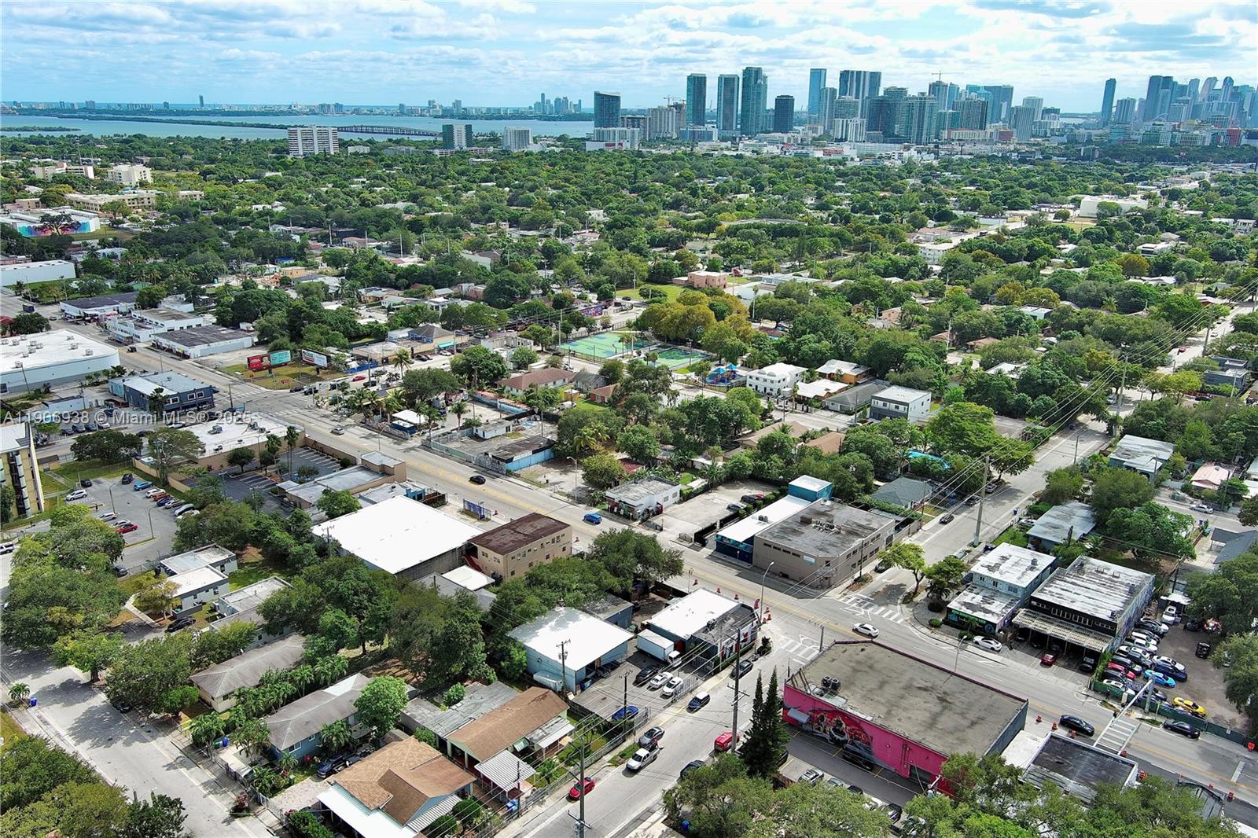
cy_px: 419
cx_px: 629
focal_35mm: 29
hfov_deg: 63.7
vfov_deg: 44.9
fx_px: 1013
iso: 100
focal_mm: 10.57
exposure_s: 1/1486
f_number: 2.8
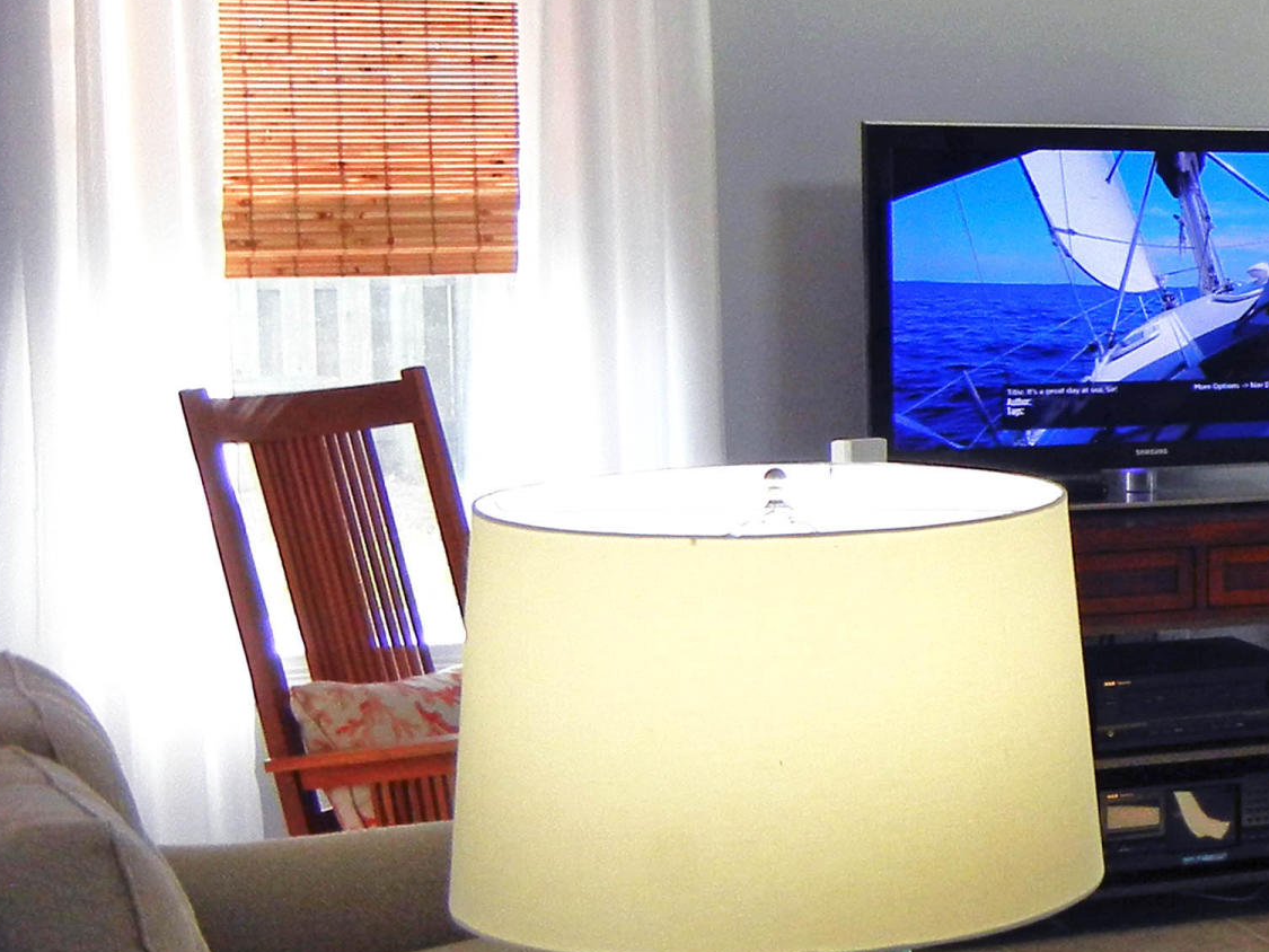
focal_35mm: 80
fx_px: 2933
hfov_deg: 21.8
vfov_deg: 18.4
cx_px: 1677
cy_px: 557
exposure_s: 1/71
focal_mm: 5.4
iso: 160
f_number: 3.5
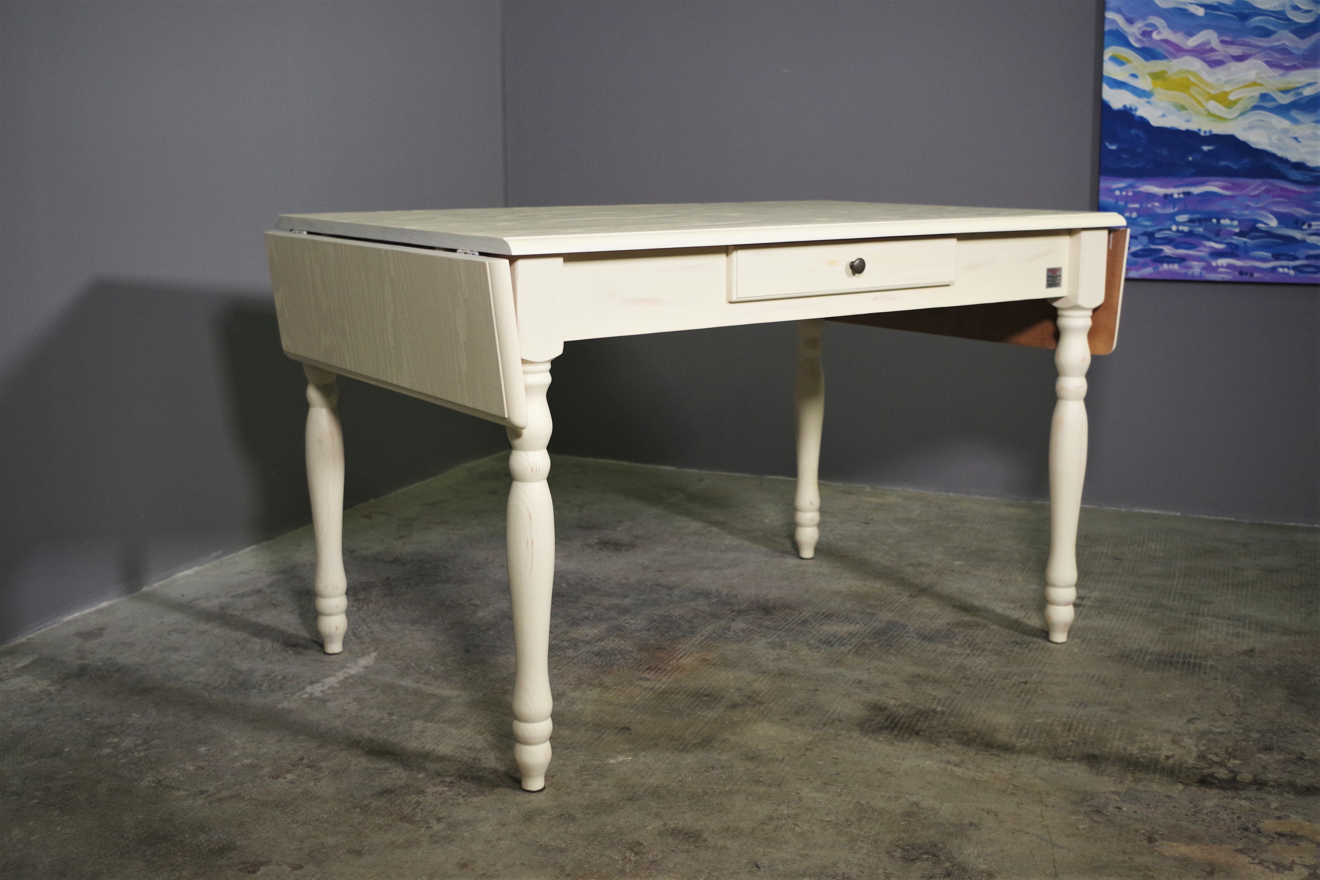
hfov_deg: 49.6
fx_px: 1430
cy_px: 440
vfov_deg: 34.2
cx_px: 660
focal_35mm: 39
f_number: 4
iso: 800
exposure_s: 1/60
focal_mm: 26.25
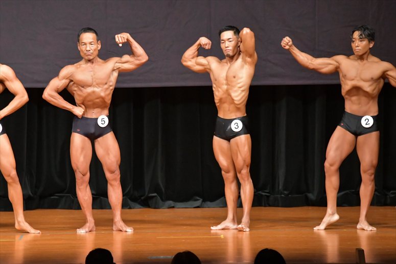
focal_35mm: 270
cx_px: 198
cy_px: 132
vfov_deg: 5.1
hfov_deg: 7.6
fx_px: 2969
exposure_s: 1/400
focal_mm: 180
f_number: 5.6
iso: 8000
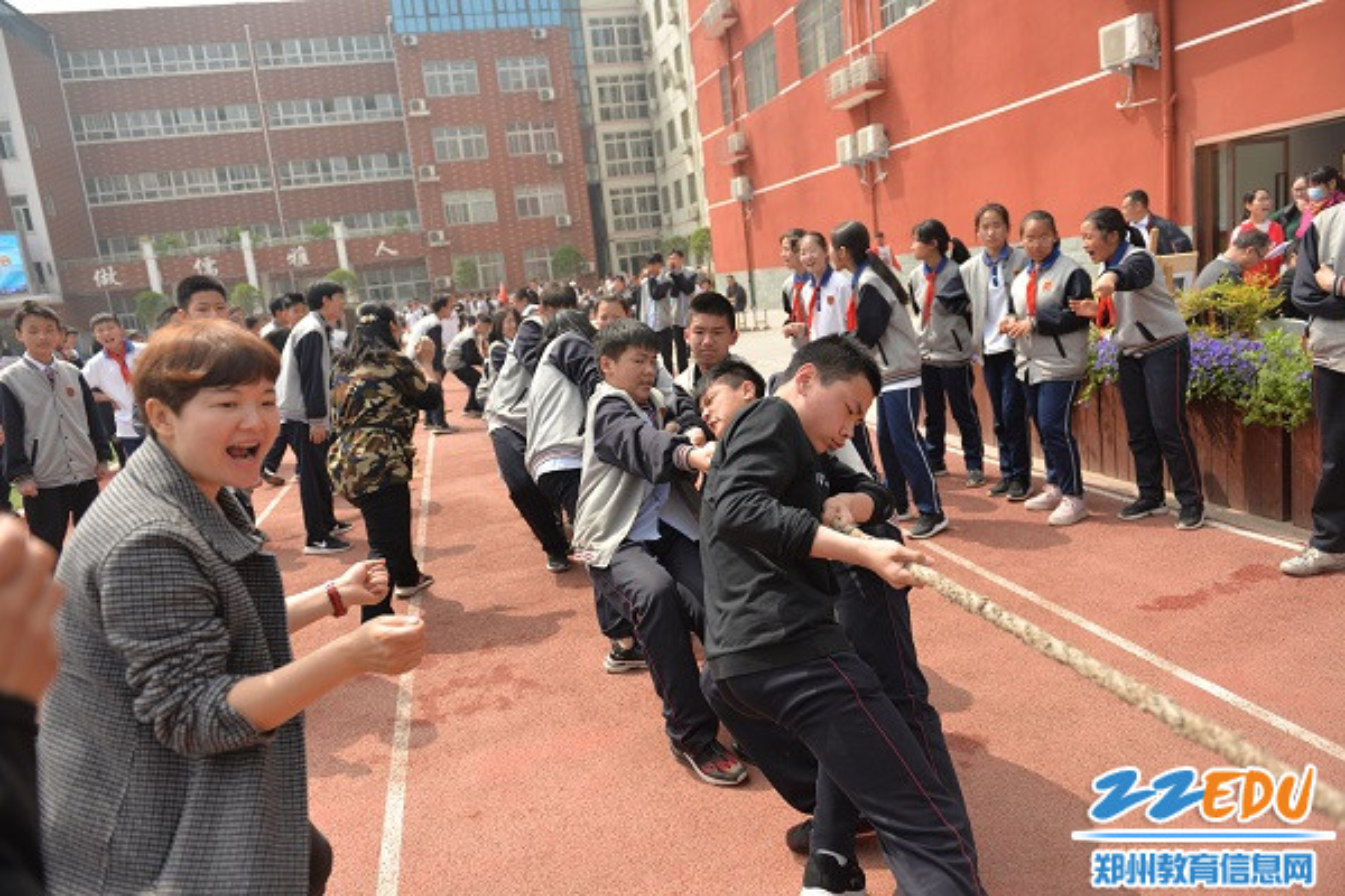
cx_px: 672
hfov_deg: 73.7
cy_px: 448
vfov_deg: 53.1
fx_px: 897
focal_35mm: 24
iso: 400
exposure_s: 1/4000
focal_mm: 24
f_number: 3.2
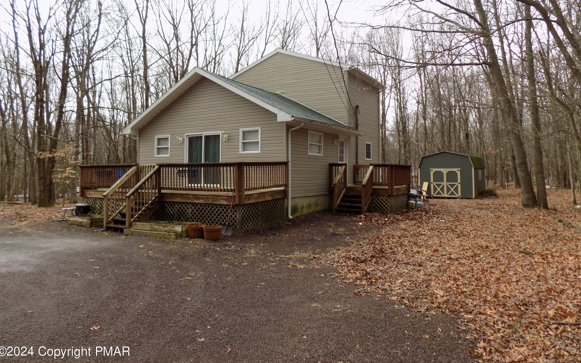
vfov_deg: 49.0
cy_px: 148
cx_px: 294
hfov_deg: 72.6
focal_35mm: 25
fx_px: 396
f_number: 3.1
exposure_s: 1/250
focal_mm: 4
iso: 80
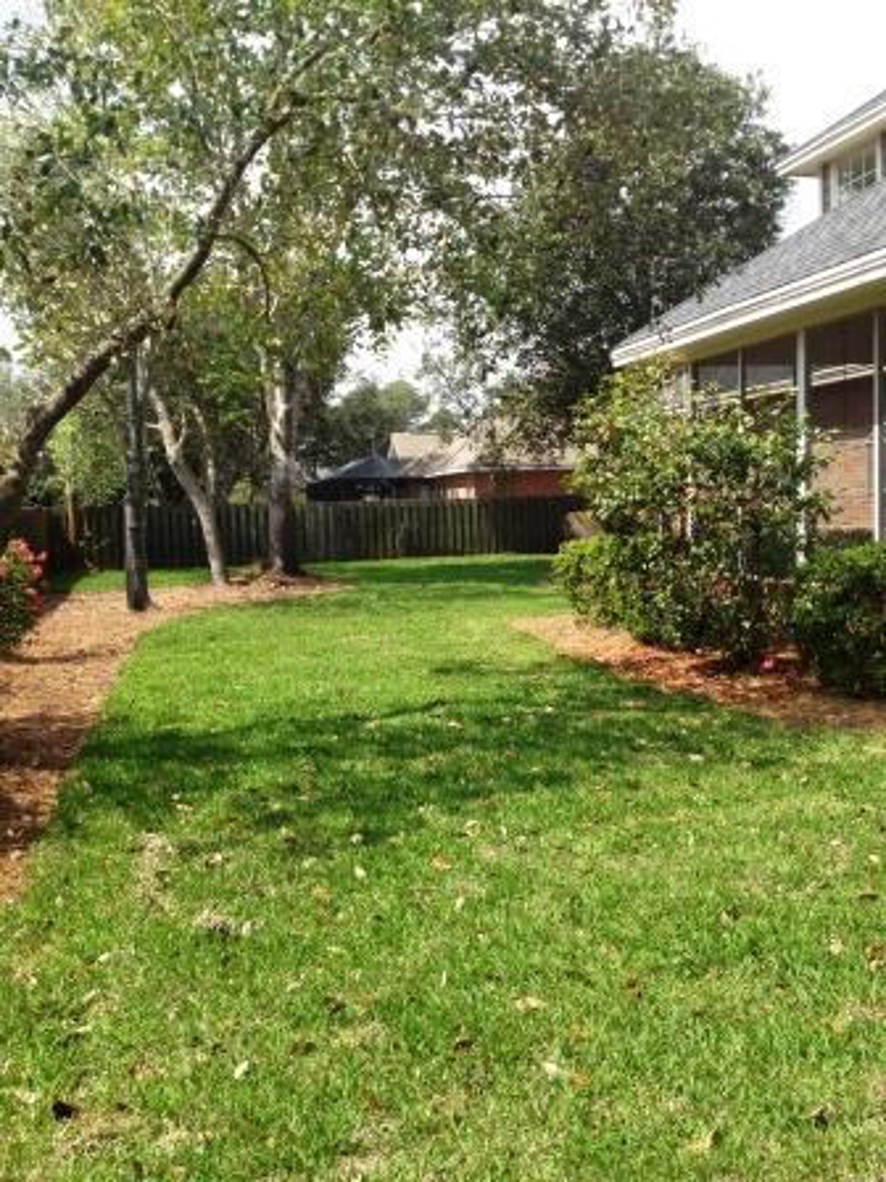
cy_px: 591
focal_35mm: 35
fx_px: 1194
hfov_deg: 40.7
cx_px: 443
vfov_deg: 52.6
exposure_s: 1/824
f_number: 2.4
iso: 50
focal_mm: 4.28
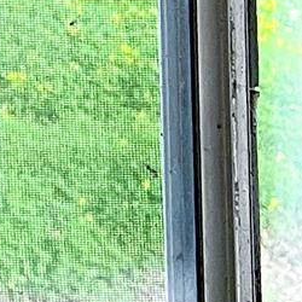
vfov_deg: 7.7
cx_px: -637
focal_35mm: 212
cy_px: -396
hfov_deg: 7.2
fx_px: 2093
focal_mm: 5.7
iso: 125
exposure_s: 1/100
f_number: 1.5
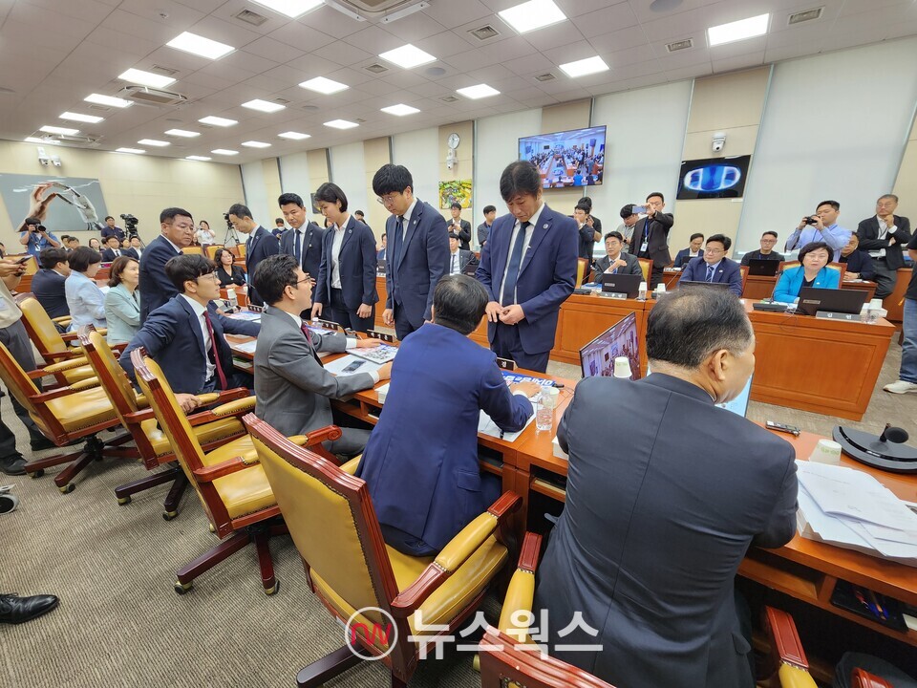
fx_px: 344
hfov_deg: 106.2
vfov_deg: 89.9
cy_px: 344
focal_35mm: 13
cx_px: 458
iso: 250
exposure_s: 1/60
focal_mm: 2.2
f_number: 2.2
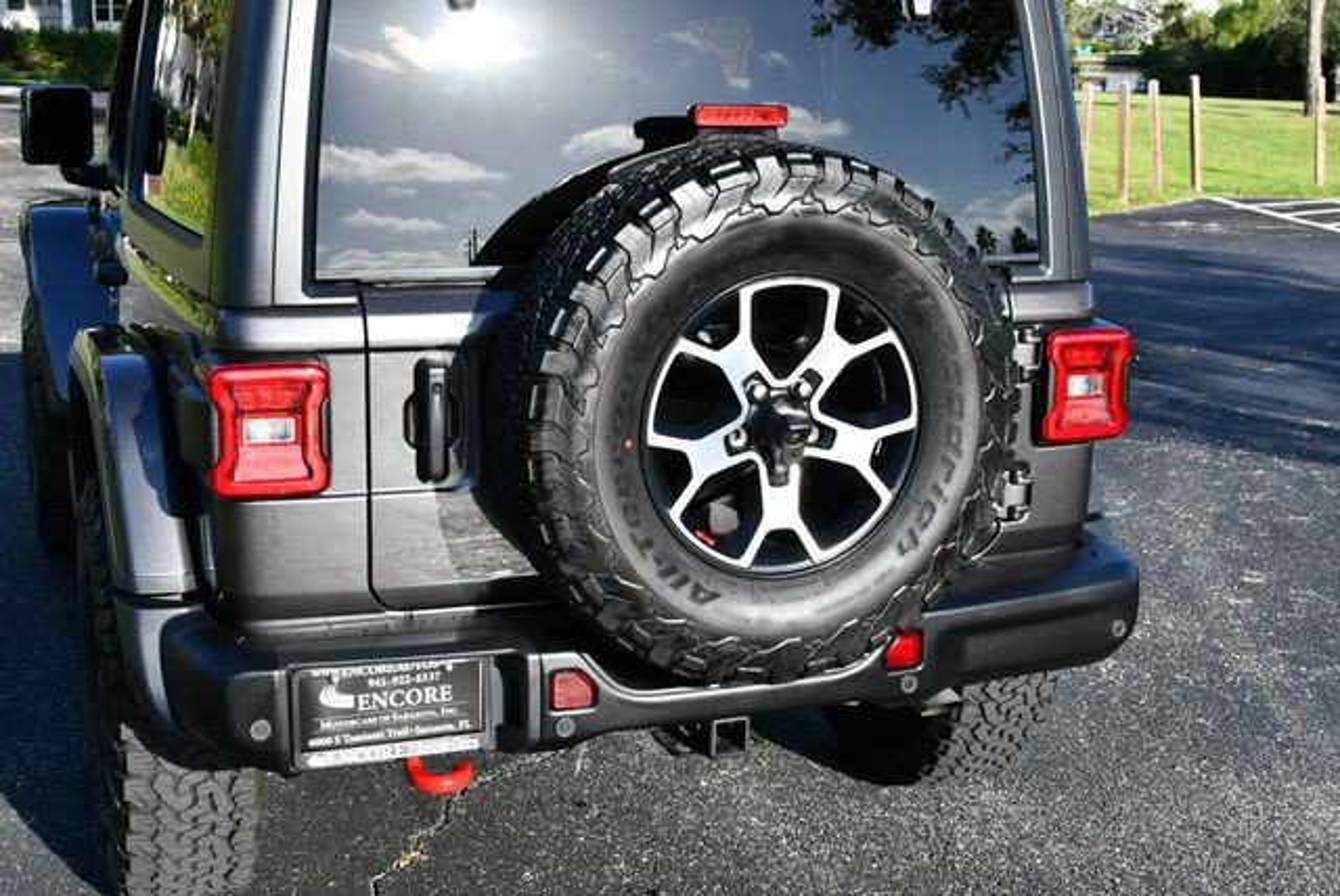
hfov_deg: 39.6
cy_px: 448
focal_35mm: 50
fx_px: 1863
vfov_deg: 27.0
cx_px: 670
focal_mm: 25
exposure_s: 1/250
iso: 180
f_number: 8
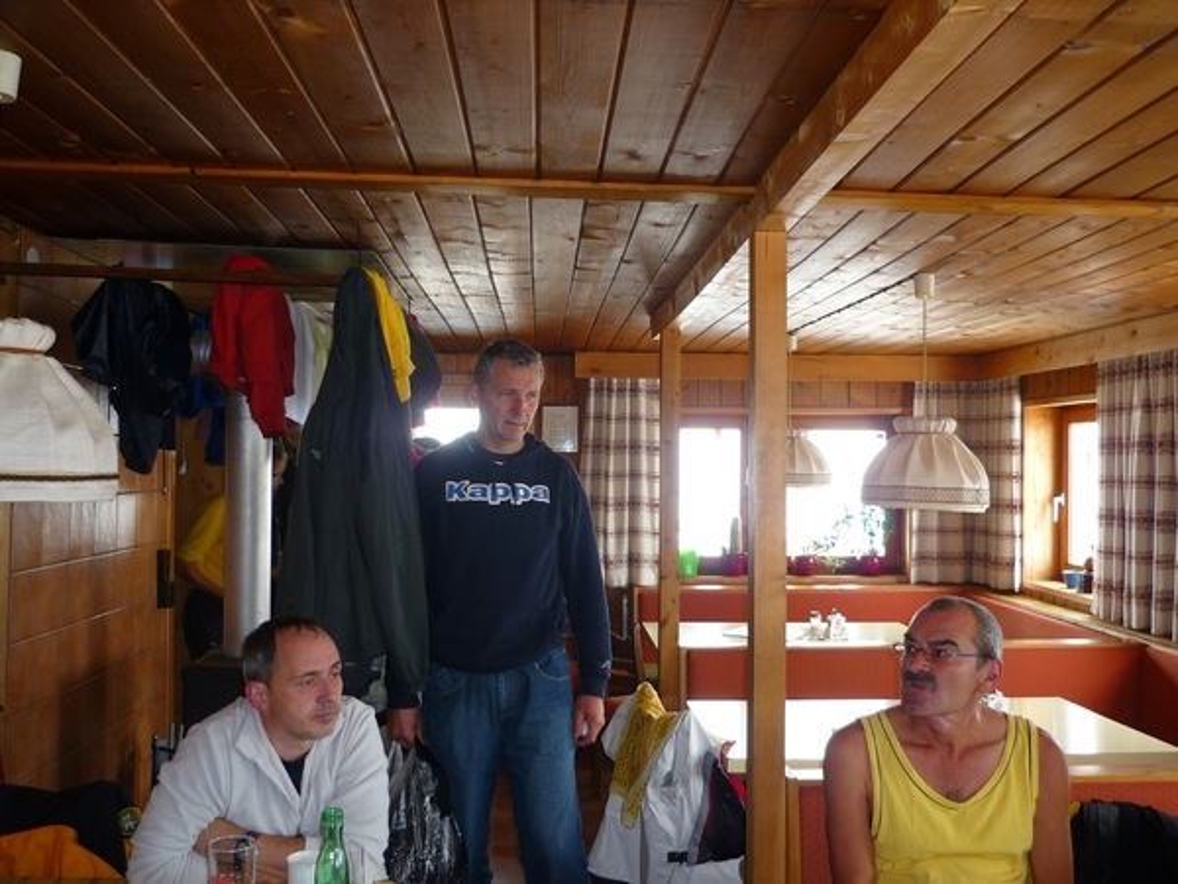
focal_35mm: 33
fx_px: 1123
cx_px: 589
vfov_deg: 42.9
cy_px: 442
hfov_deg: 55.4
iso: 100
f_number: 2.8
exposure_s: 1/30
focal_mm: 5.5
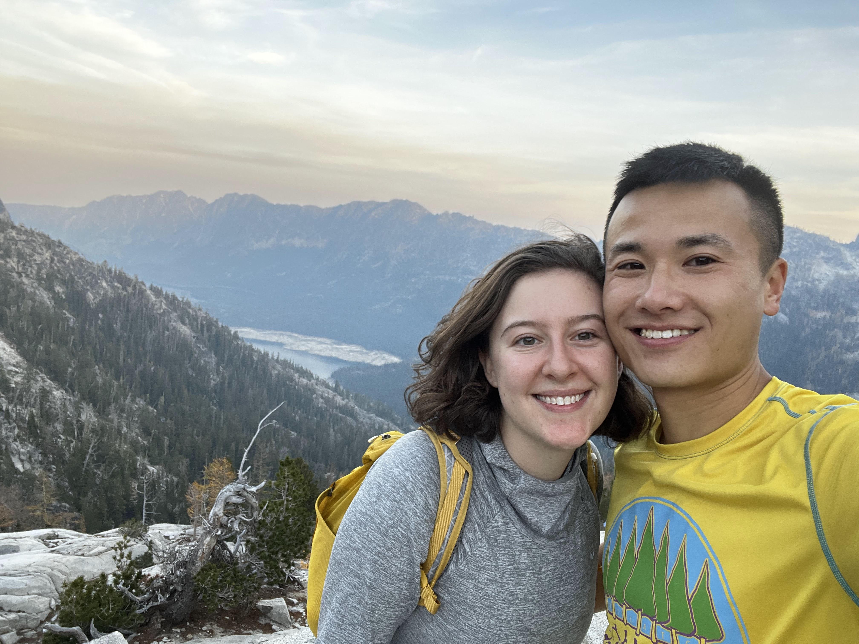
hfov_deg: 73.9
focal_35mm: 23
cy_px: 322
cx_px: 430
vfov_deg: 58.9
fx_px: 571
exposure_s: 1/85
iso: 50
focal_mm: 2.71
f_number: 2.2
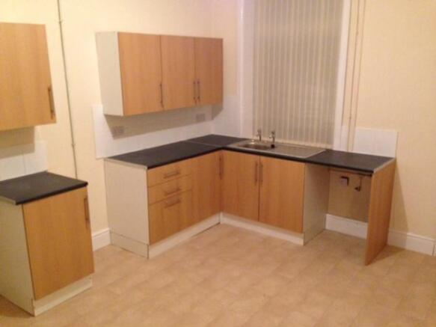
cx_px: 218
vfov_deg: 42.9
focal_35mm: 33
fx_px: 416
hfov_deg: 55.4
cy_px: 164
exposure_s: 1/20
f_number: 2.4
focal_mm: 4.12
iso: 320
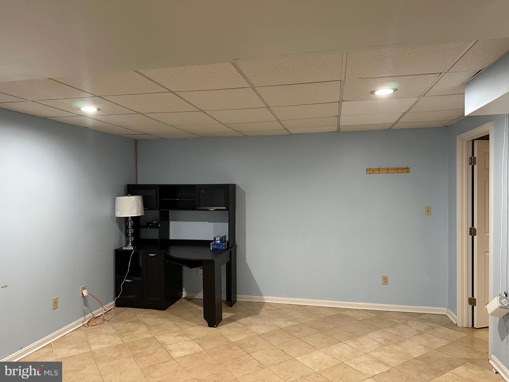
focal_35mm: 24
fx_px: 353
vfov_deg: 56.8
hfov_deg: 71.6
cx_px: 254
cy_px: 191
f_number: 1.78
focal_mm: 6.86
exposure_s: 1/60
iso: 400
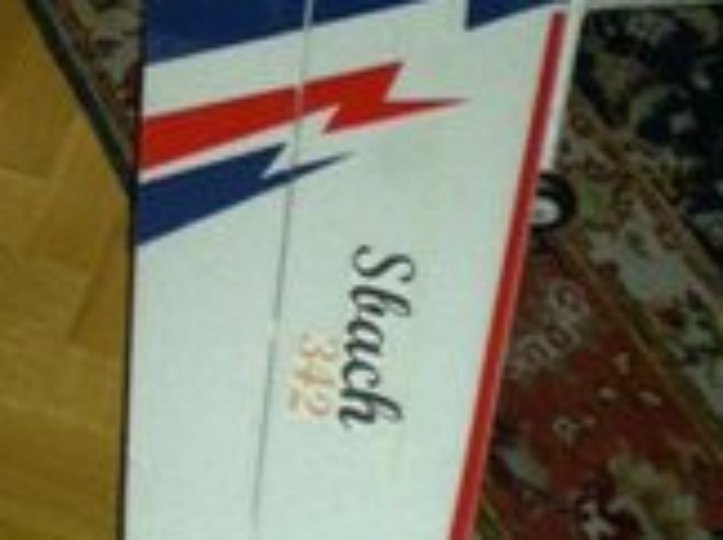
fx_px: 1960
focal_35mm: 94
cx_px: 125
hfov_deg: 20.6
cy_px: 22
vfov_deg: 15.4
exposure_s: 1/60
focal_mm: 6.3
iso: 50
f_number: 3.1
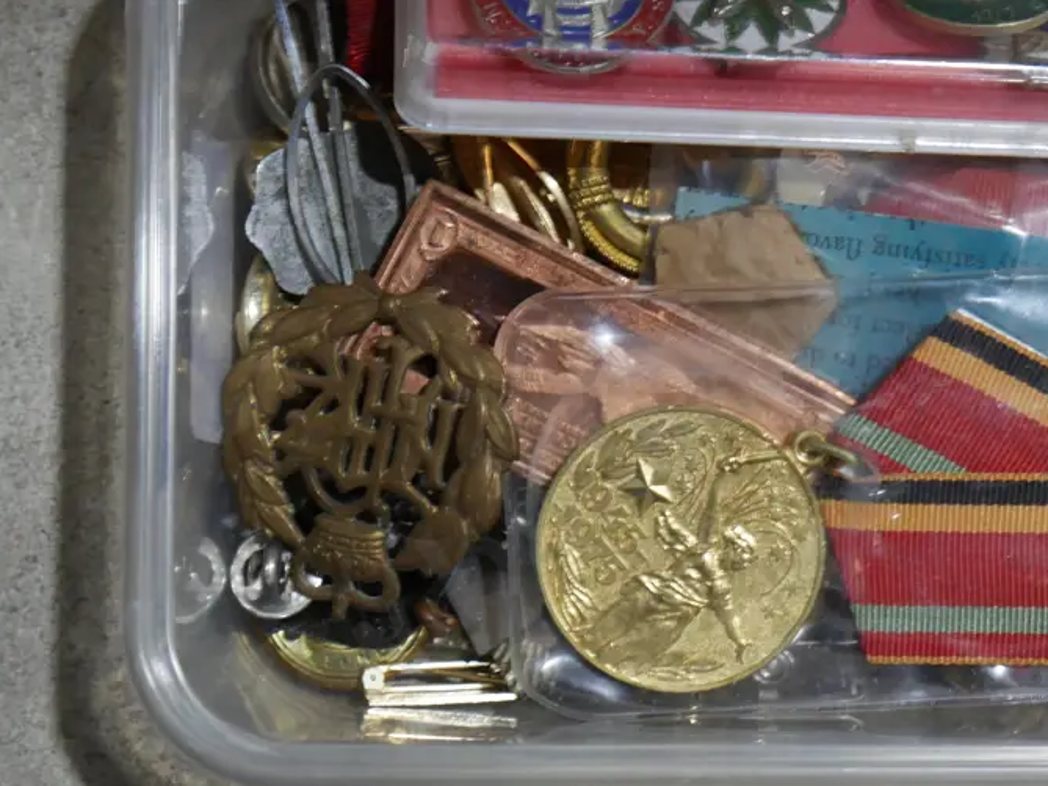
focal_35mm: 98
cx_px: 796
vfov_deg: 15.1
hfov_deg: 19.9
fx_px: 2967
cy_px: 337
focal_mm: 32
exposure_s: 1/80
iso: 640
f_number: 5.4
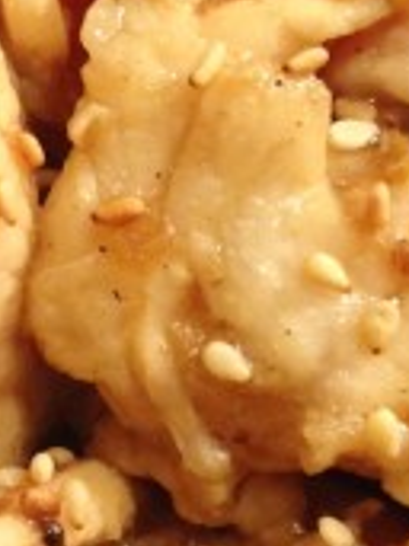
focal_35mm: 198
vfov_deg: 10.0
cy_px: 396
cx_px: -514
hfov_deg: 7.1
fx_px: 3123
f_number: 2.4
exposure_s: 1/20
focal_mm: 4.12
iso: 100
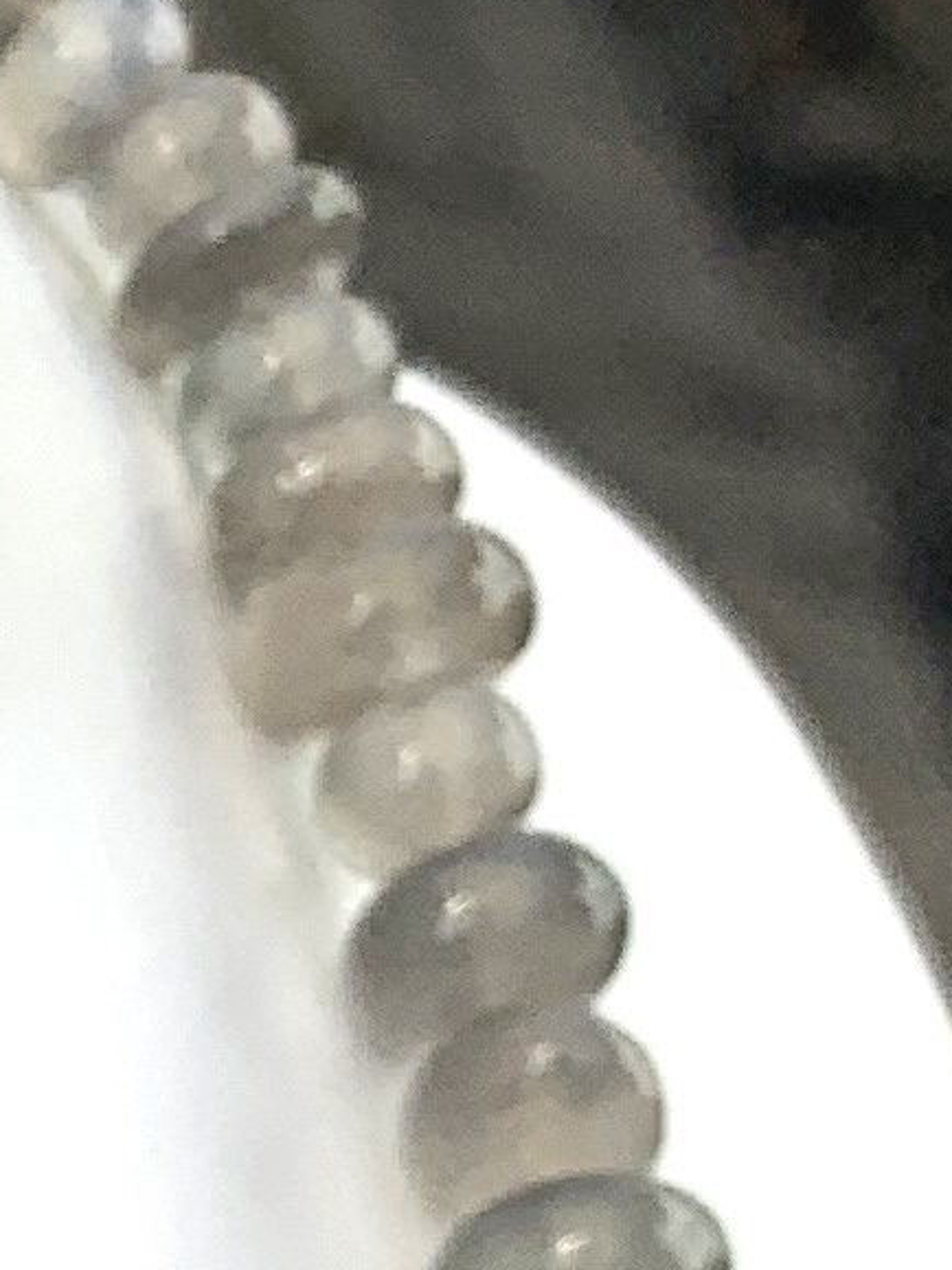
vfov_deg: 10.0
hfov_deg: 7.2
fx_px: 6640
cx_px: -2071
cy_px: 2726
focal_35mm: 181
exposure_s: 1/1513
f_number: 1.8
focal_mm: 4.25
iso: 25
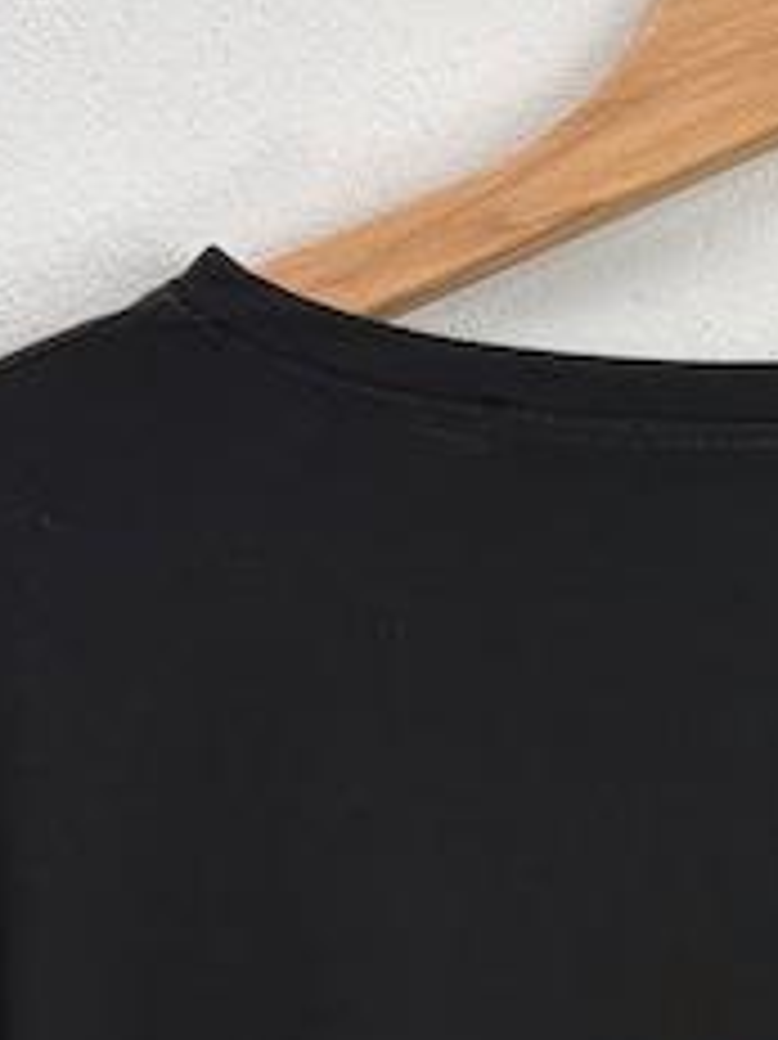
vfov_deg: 16.3
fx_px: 3299
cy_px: 1583
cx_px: 729
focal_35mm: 110
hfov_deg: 13.3
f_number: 1.6
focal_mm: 5.96
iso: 80
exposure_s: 1/100
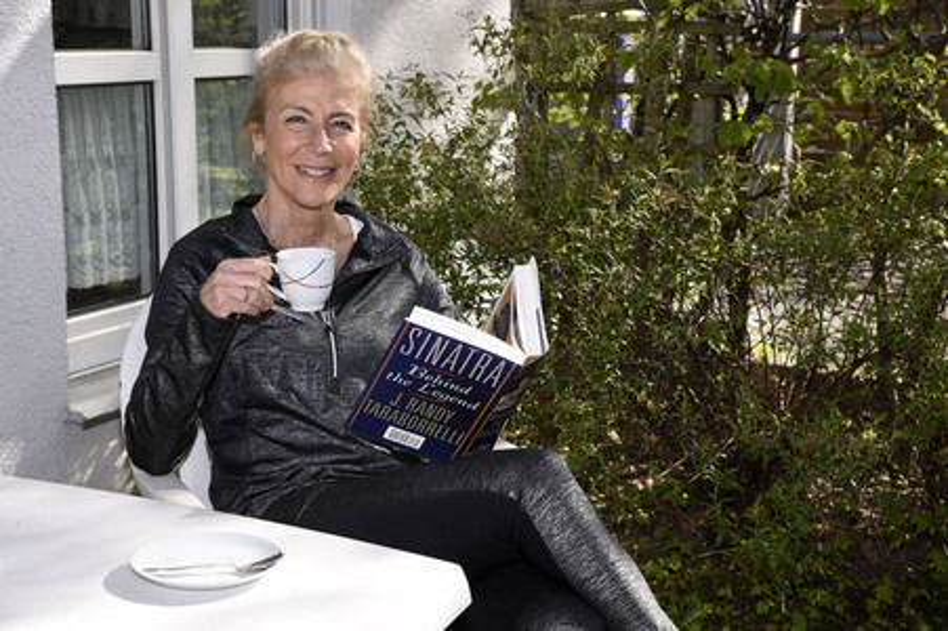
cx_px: 474
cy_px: 316
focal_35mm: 62
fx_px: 1631
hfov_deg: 32.4
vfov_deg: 21.9
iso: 200
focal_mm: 62
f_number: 9
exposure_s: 1/160
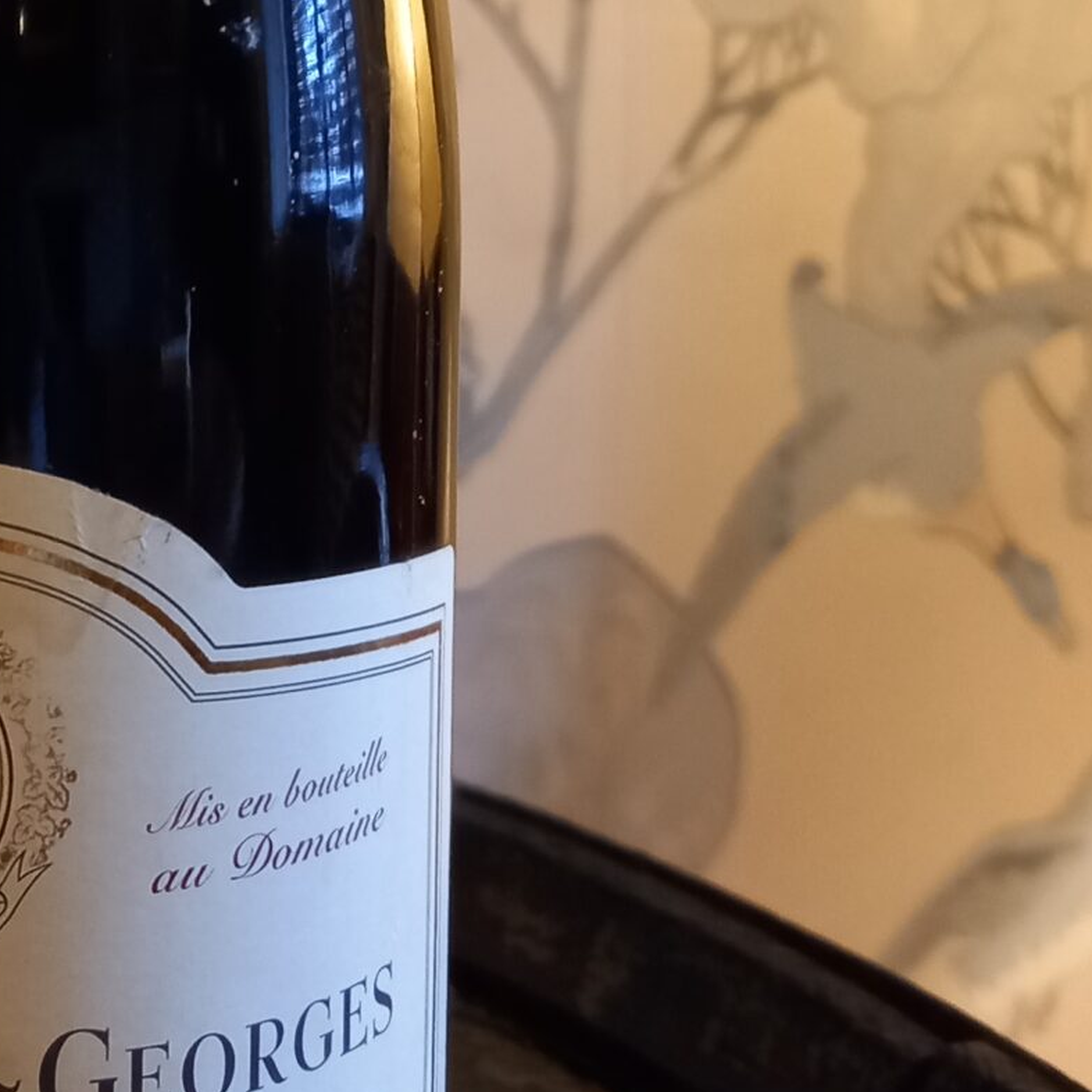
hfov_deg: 23.1
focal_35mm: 72
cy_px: 43
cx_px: 24
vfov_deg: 23.2
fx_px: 2570
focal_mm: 4.6
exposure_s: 1/25
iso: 320
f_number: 2
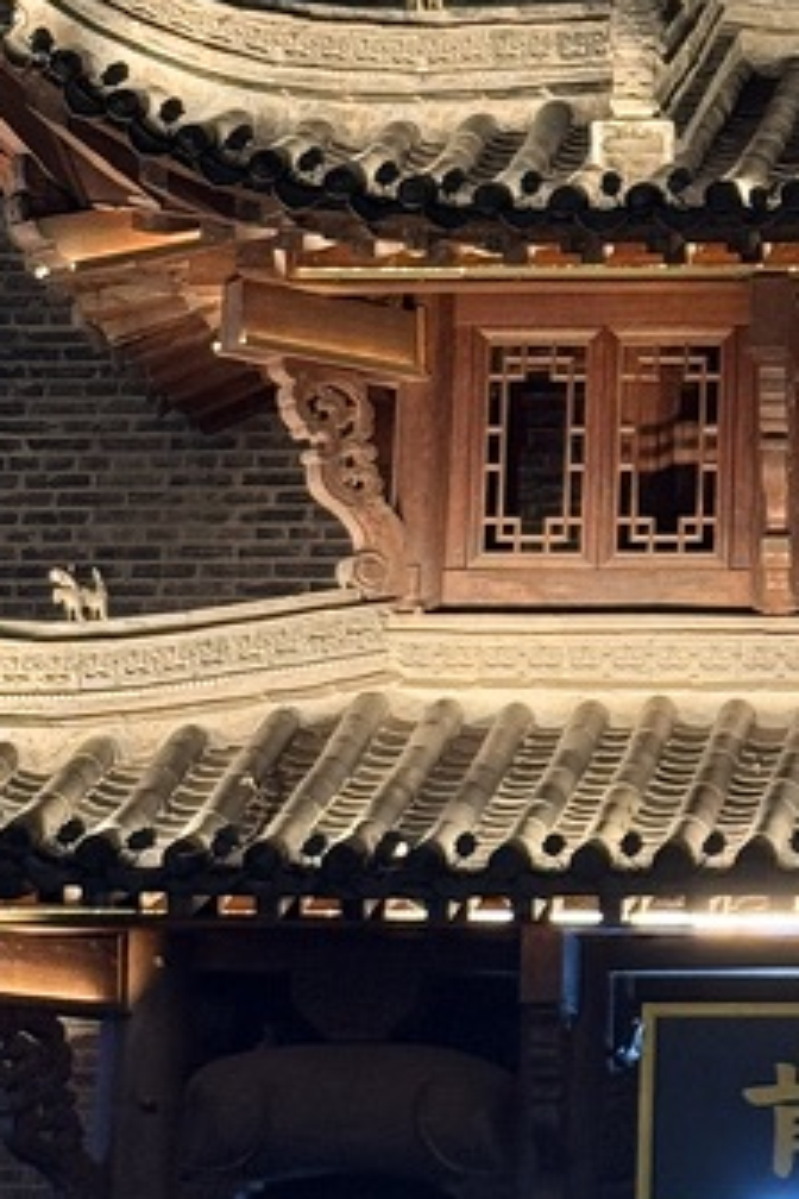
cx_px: 1034
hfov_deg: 8.9
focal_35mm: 152
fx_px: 5060
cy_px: 432
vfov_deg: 13.5
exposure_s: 1/33
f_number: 1.78
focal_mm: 6.76
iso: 250
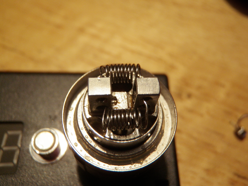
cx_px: 124
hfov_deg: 51.4
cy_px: 93
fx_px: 258
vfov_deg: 39.7
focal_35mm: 36
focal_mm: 6.53
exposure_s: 1/40
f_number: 4.1
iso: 200
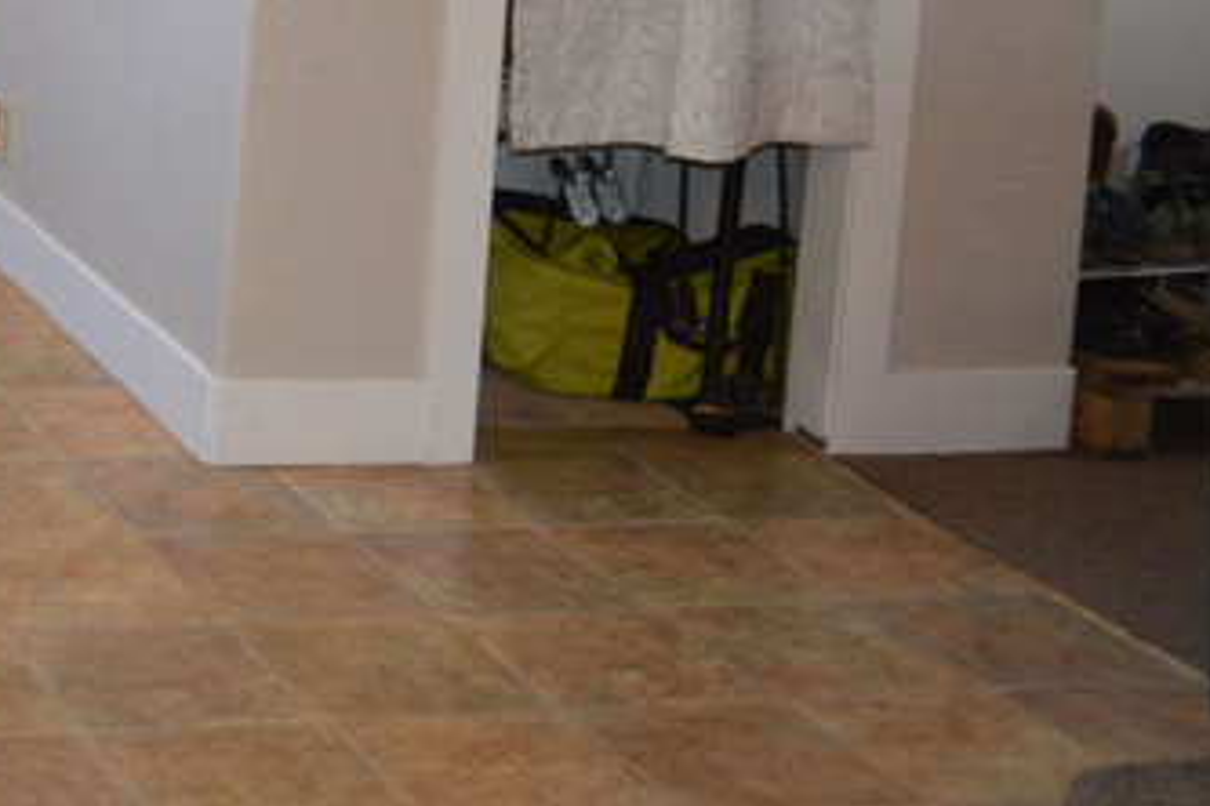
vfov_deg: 15.3
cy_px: -365
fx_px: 2790
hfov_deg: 21.8
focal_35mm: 83
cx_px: -400
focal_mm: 18
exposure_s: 1/60
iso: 400
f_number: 3.5
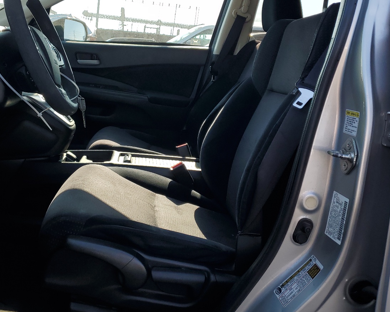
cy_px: 104
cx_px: 131
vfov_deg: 39.7
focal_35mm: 37
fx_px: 427
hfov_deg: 48.3
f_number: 1.5
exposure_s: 1/1250
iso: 50
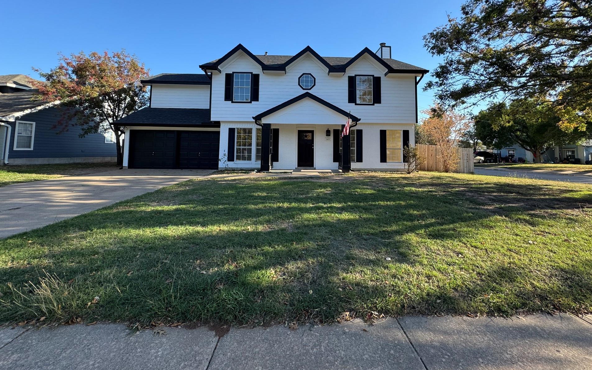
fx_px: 258
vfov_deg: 69.8
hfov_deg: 97.7
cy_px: 132
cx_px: 313
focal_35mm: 16
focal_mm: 2.22
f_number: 2.2
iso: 50
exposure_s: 1/544
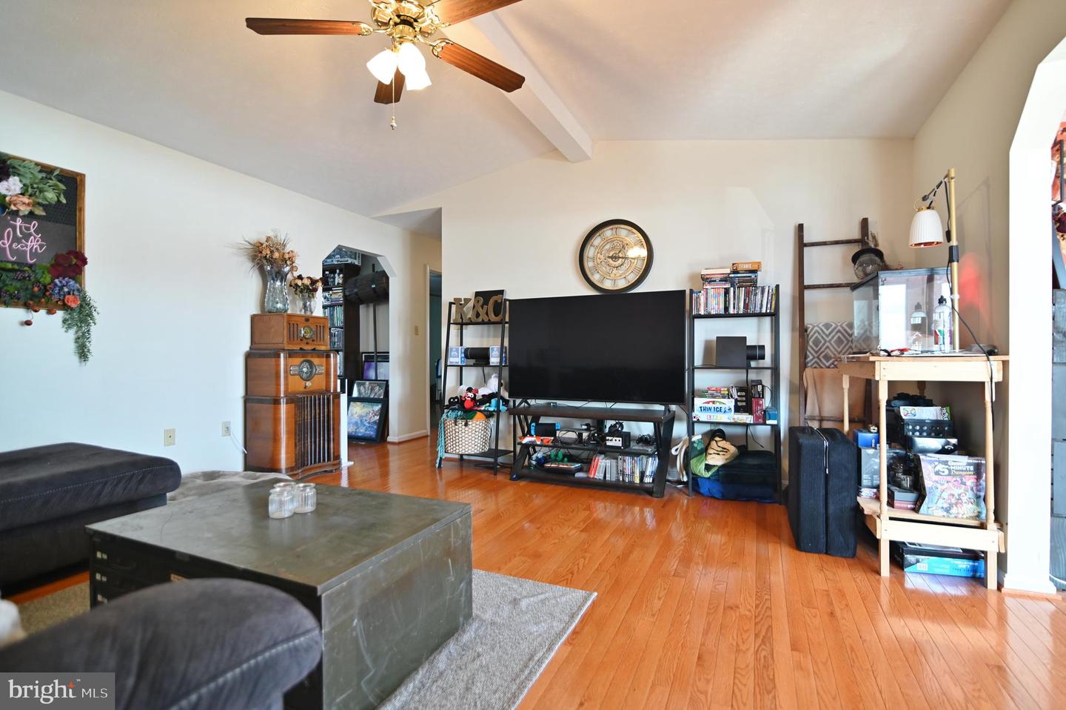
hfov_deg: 93.3
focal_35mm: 17
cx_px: 533
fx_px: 503
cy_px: 355
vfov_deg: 70.4
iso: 560
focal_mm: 17
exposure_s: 1/125
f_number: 2.8
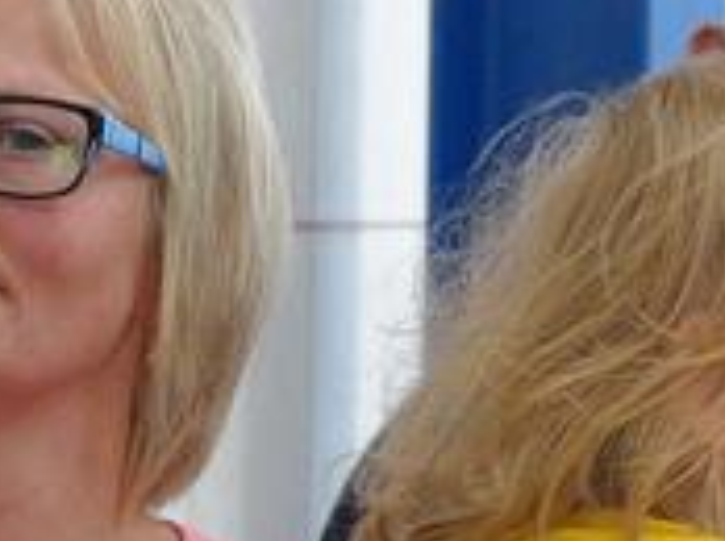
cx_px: 1204
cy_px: 364
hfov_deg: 4.0
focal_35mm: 493
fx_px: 10311
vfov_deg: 3.0
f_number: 7.1
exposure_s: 1/125
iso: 1600
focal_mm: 70
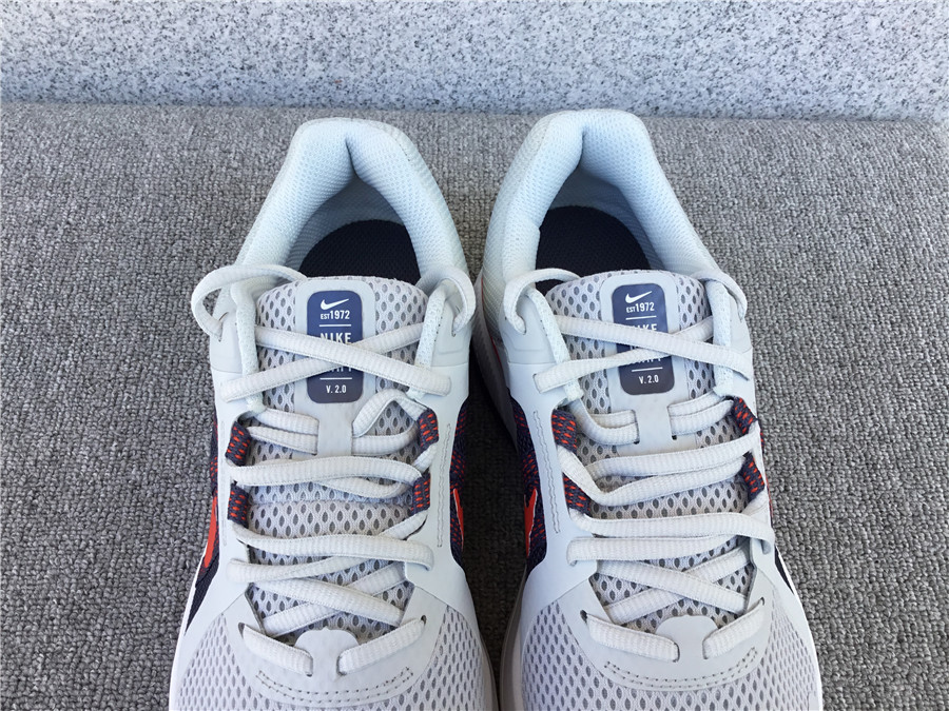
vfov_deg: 45.4
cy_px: 356
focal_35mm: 31
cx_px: 474
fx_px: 850
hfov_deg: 58.4
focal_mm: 3.3
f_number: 2.4
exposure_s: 1/148
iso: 25
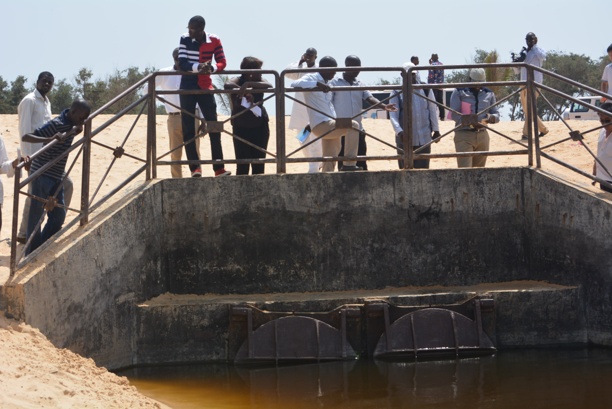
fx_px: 1404
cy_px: 204
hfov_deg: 24.6
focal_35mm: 82
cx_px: 306
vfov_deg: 16.6
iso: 100
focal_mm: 55
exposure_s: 1/200
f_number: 9
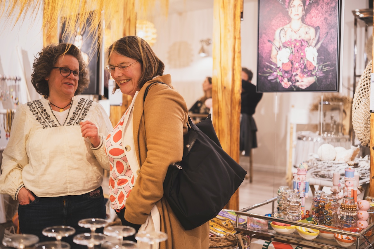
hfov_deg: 47.4
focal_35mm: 41
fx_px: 426
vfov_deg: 32.6
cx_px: 187
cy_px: 124
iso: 200
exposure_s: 1/30
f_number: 1.4
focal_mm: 27
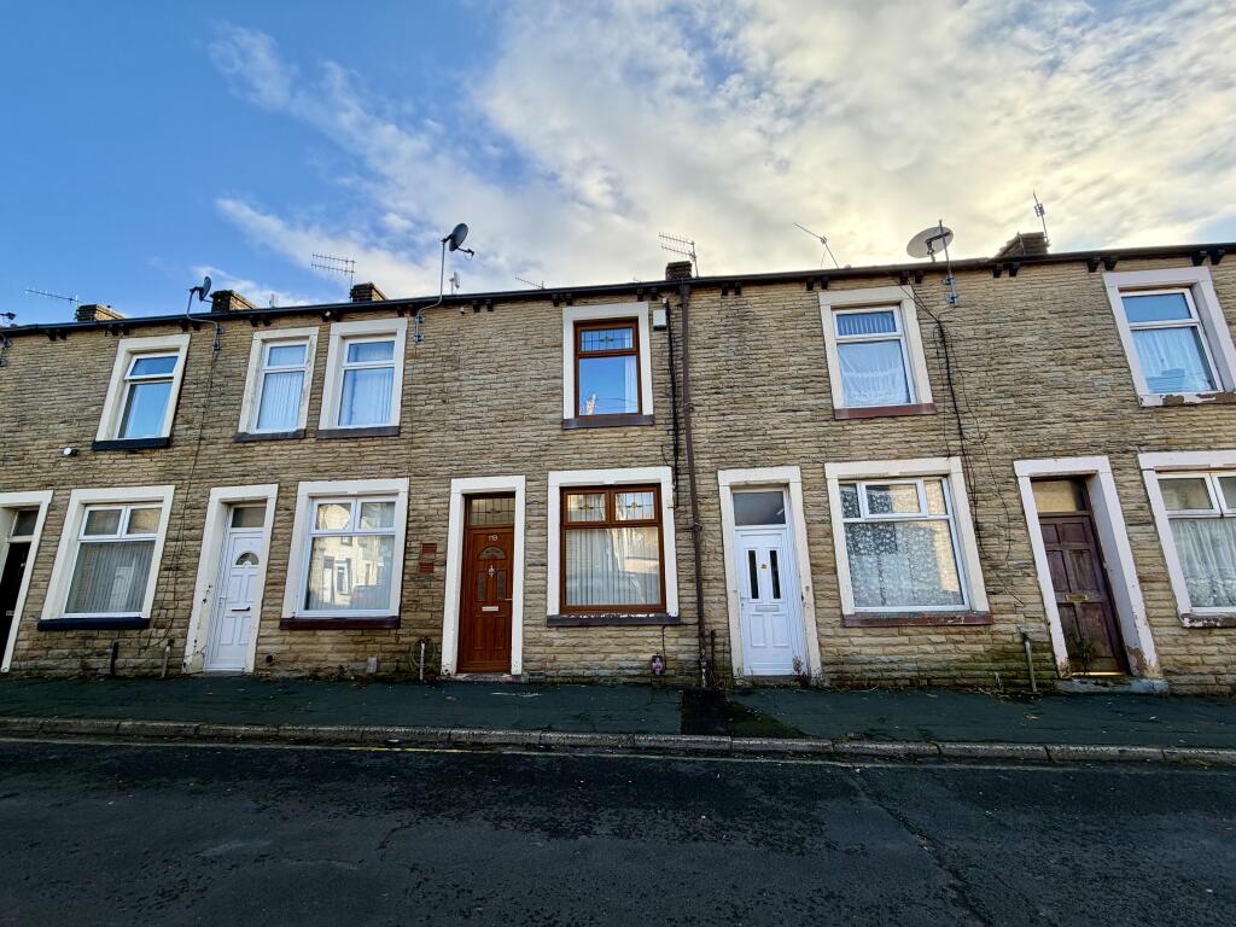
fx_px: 500
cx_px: 618
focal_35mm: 14
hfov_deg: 102.1
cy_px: 464
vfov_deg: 85.7
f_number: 2.2
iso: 40
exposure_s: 1/502
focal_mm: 2.22
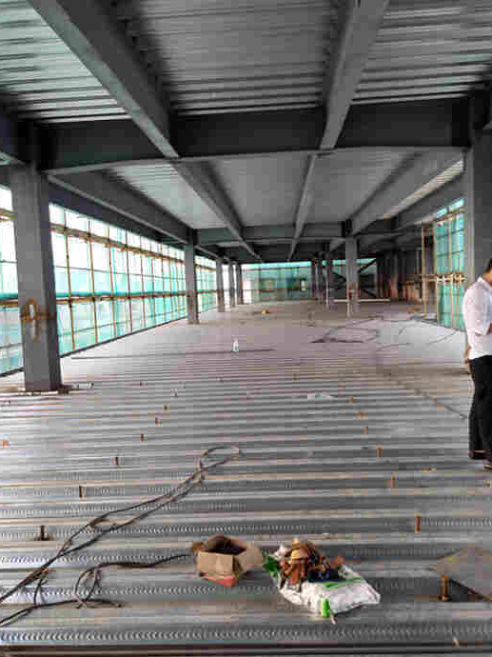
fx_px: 455
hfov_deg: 56.8
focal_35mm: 24
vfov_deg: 71.6
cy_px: 328
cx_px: 244
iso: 200
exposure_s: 1/25
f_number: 2
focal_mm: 4.04
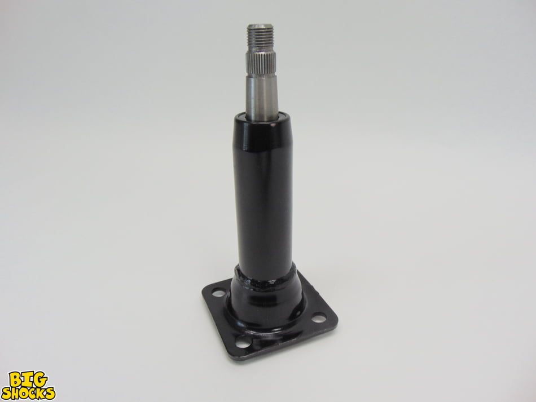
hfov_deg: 69.4
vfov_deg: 54.9
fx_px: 387
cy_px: 201
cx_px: 268
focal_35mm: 25
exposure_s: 1/100
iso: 80
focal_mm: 4.5
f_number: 3
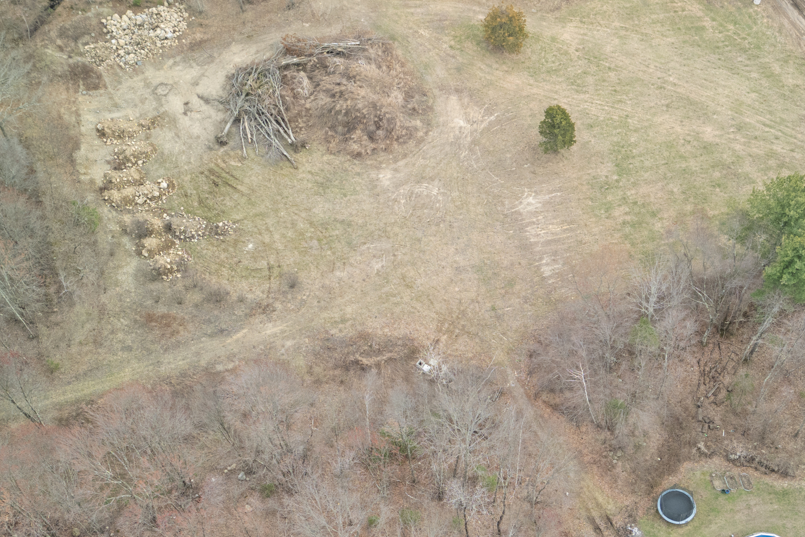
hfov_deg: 45.1
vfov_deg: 30.8
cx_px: 498
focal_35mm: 43
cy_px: 380
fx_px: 962
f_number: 1.7
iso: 100
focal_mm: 6.72
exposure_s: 1/90
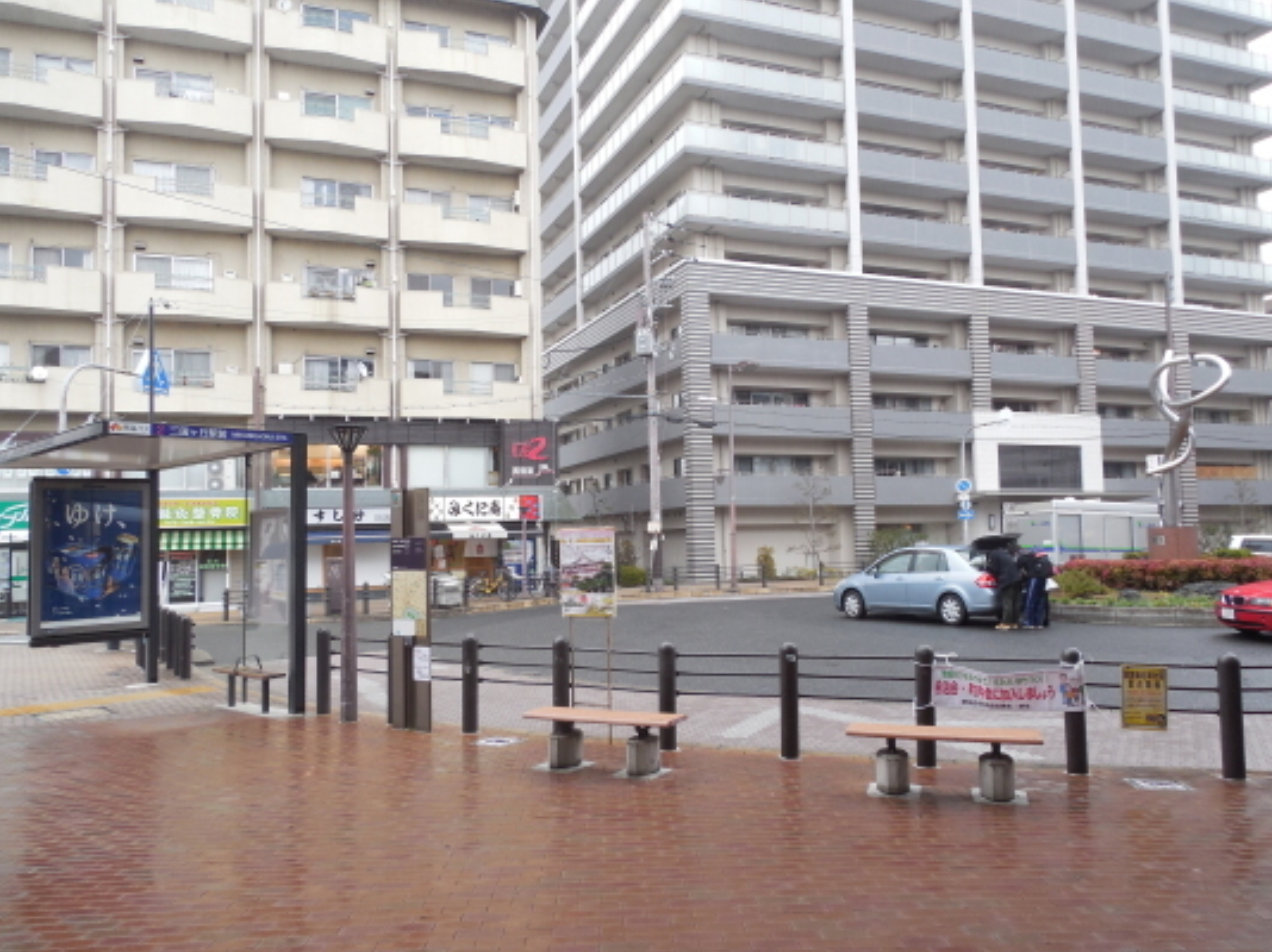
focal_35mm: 26
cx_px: 644
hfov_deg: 67.3
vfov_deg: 53.0
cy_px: 476
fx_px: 955
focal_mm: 4.5
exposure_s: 1/60
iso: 125
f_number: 3.3
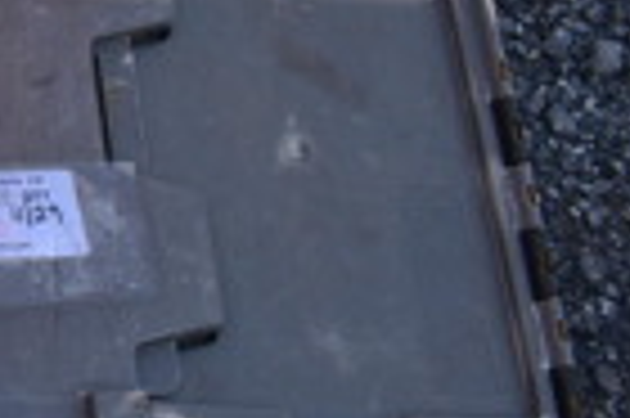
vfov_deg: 11.4
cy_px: -22
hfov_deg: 13.9
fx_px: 2063
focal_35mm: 118
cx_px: -724
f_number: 8
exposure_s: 1/400
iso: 200
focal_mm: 18
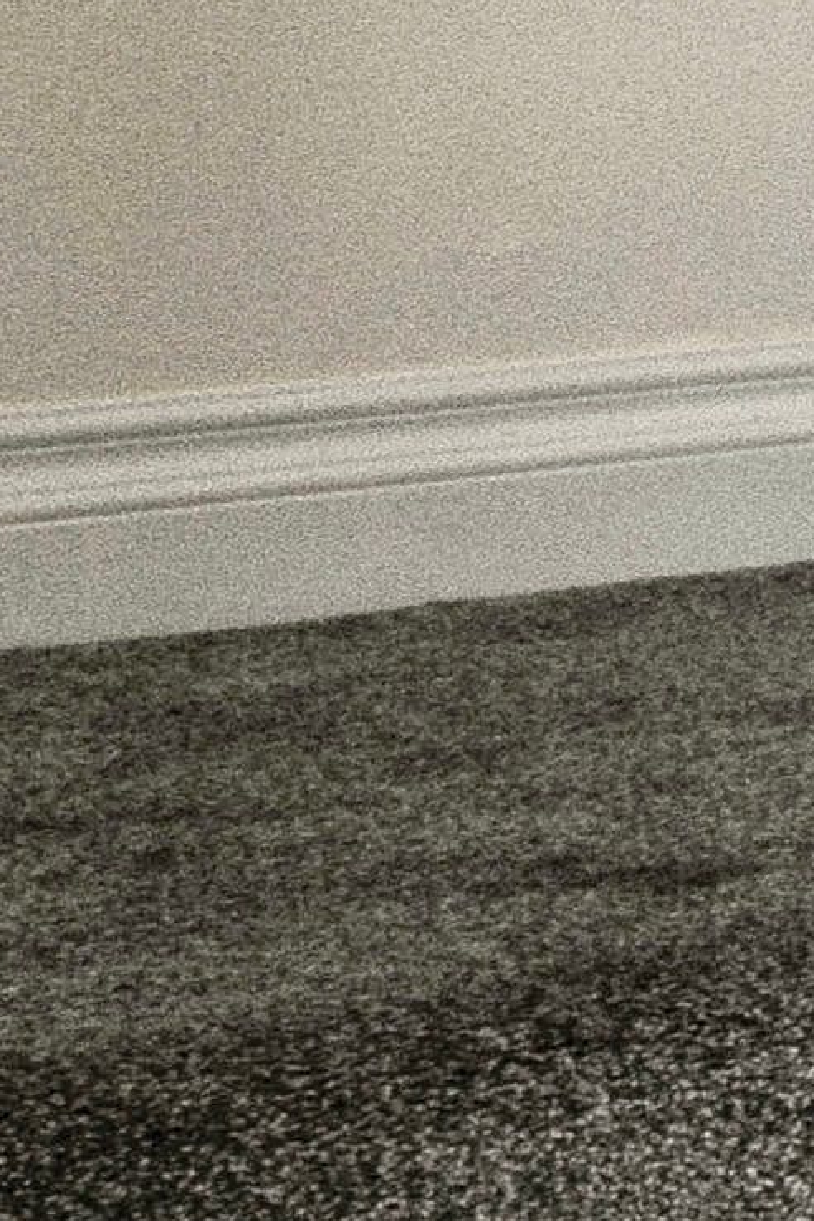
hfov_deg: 5.9
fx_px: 4138
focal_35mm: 122
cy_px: -162
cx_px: 4381
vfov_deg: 16.2
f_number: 11
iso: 500
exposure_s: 1/30
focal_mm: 10
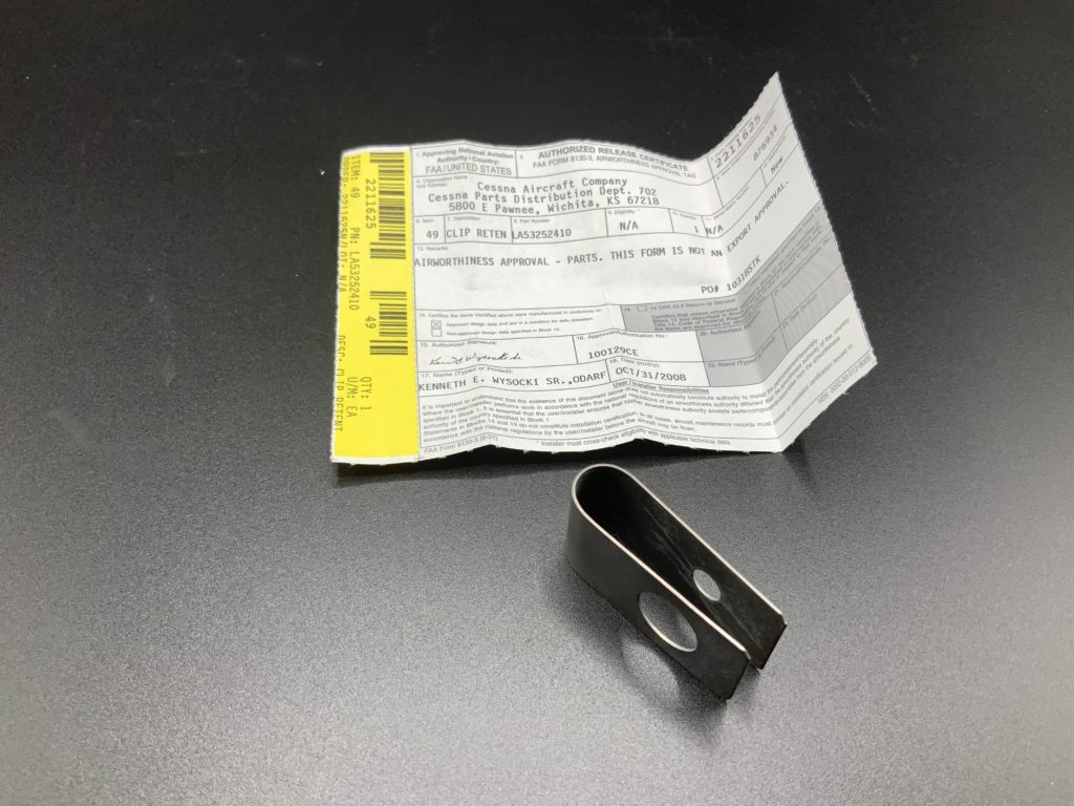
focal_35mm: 29
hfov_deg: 61.7
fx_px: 900
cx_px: 537
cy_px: 403
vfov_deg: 48.2
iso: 16
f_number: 1.8
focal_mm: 3
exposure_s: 1/206
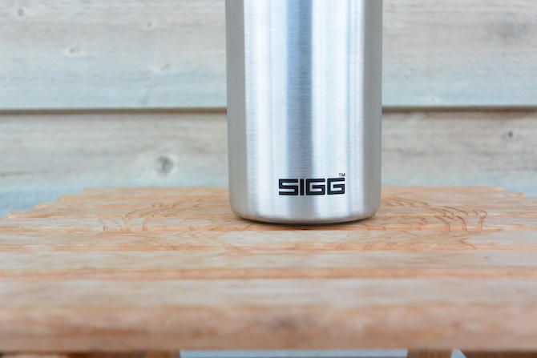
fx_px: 582
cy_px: 179
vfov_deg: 34.2
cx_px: 268
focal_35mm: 39
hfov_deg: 49.5
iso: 2200
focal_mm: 14.5
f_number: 4
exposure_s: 1/125
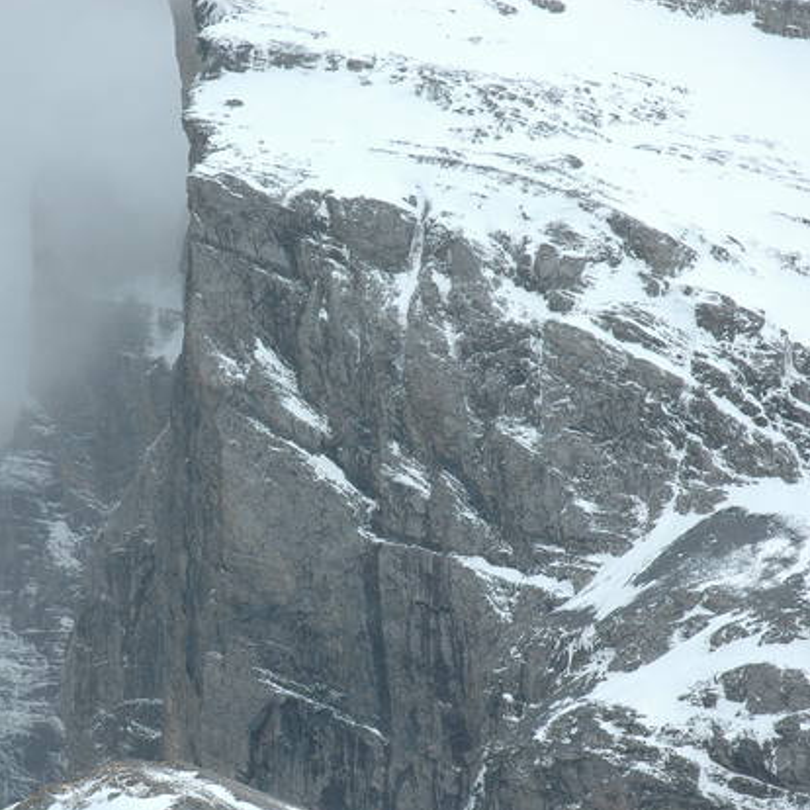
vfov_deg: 14.3
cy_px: 463
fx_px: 3223
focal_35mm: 122
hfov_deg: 14.3
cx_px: 202
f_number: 10
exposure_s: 1/400
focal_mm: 55
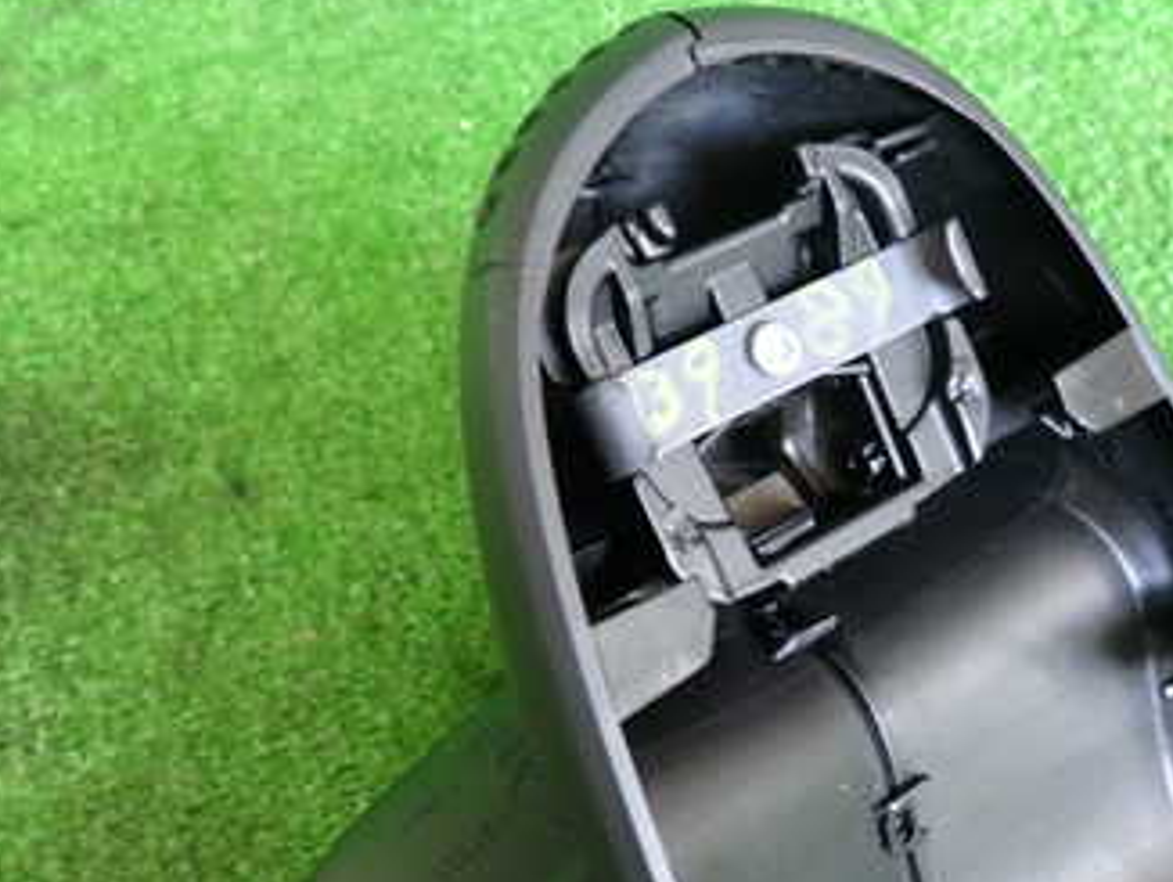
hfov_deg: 40.8
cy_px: 644
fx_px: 1560
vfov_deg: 31.1
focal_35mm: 46
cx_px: 763
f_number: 2
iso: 200
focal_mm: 4.5
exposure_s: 1/40
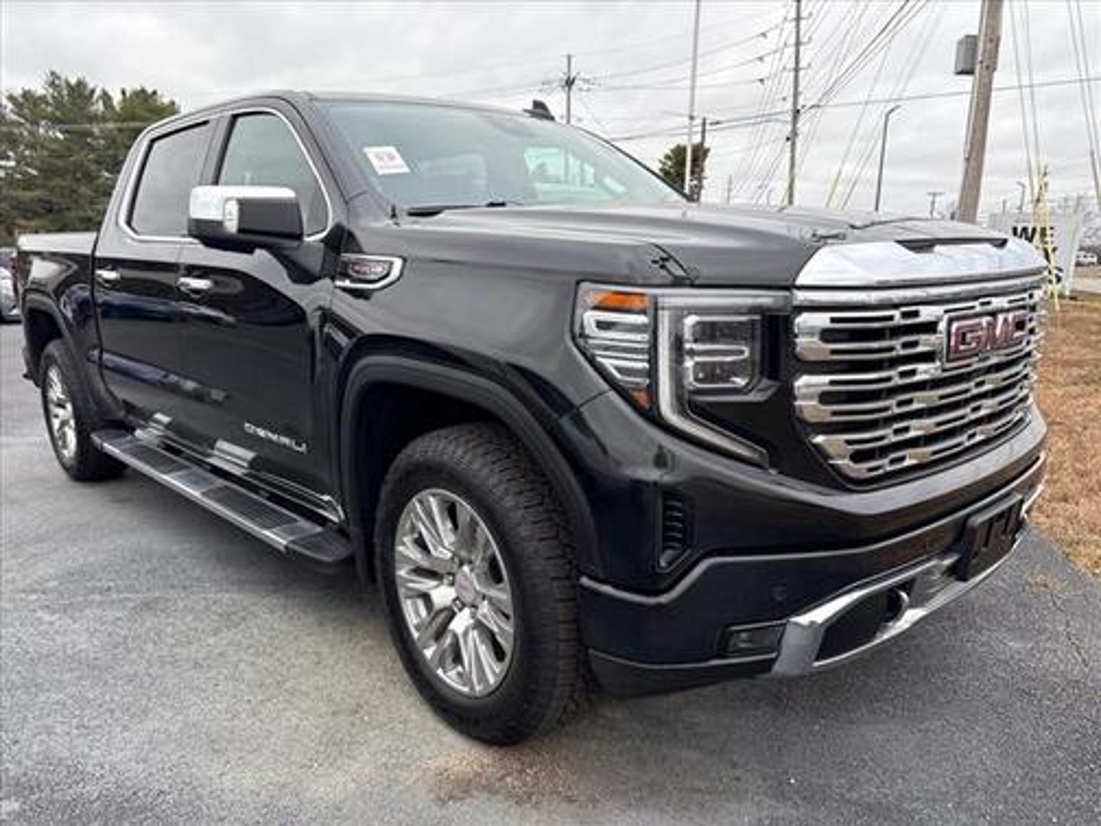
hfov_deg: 67.3
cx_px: 550
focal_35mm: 26
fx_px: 827
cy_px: 413
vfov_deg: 53.1
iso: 50
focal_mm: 5.96
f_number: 1.6
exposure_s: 1/641
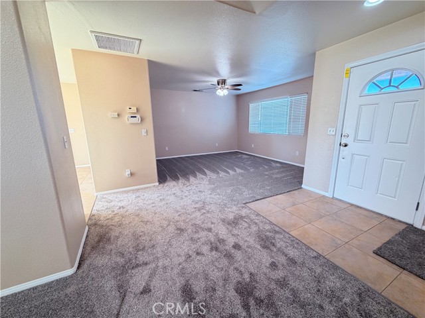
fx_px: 172
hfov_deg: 102.1
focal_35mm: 14
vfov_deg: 85.7
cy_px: 159
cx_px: 212
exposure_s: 1/60
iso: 250
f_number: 2.2
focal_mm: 2.22
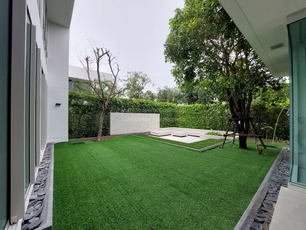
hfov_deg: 106.2
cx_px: 153
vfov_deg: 89.9
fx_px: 115
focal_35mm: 13
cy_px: 115
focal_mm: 1.74
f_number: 2.2
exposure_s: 1/232
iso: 50
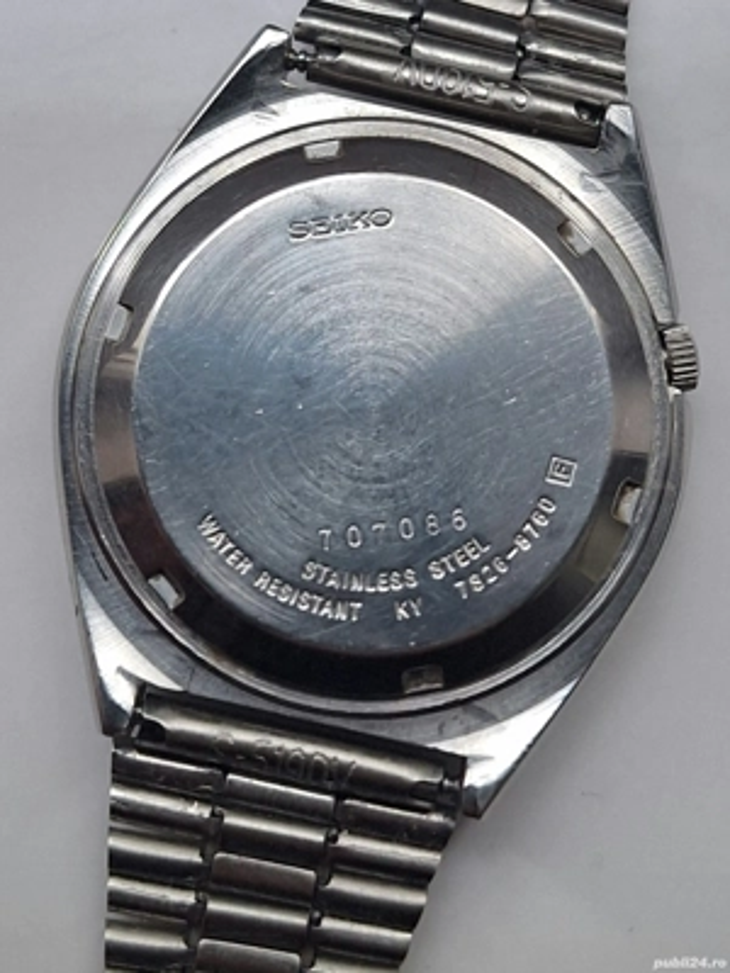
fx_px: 647
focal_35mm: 23
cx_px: 365
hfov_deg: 58.9
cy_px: 486
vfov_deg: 73.9
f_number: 1.8
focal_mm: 5.54
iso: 125
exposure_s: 1/50
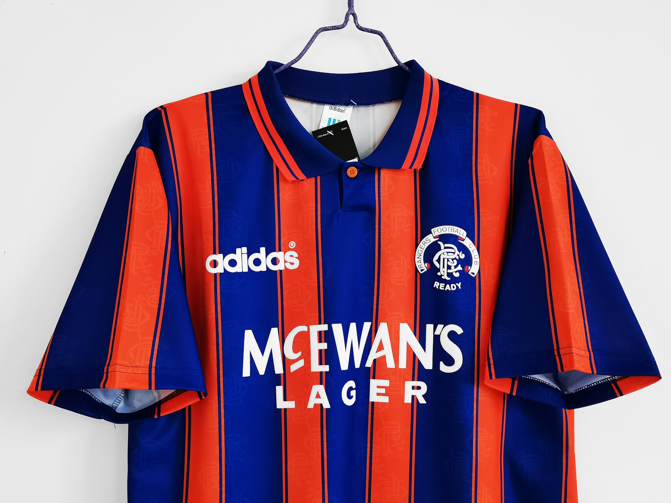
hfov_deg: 58.4
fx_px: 601
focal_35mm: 31
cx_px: 336
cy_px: 252
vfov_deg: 45.4
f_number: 1.8
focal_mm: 5.58
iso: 400
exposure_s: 1/50
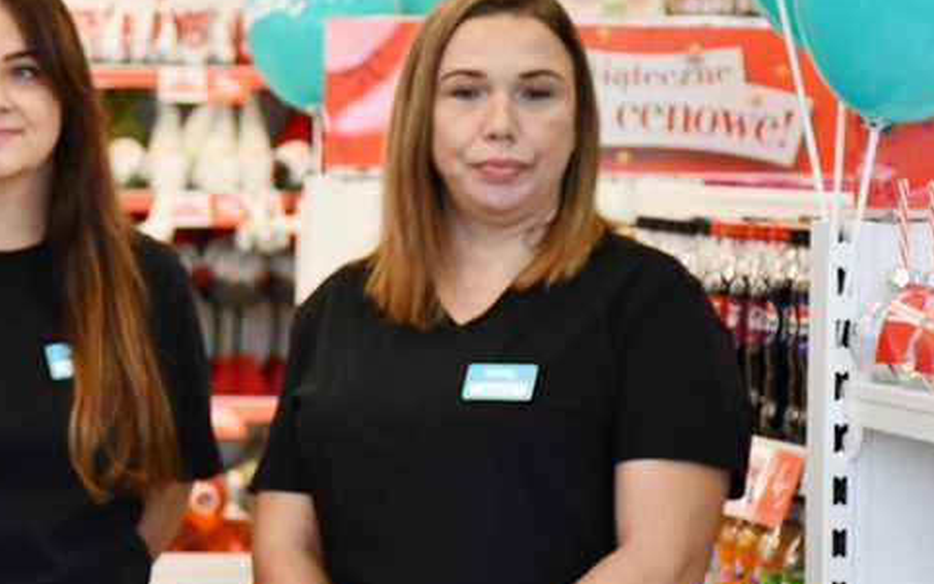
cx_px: 91
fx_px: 4532
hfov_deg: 11.7
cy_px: 329
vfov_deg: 7.4
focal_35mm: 178
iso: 1800
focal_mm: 56
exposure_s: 1/250
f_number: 4.8
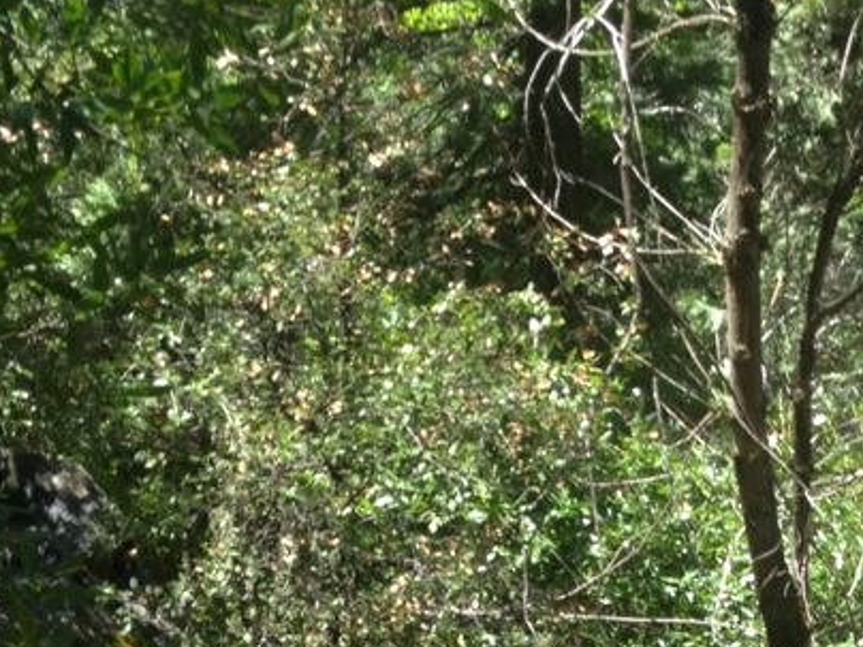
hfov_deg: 17.5
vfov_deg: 12.7
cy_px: 967
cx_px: 726
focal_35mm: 111
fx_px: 2767
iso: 64
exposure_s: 1/238
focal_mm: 4.28
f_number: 2.4
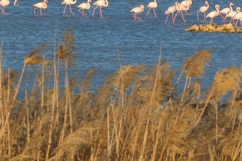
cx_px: 329
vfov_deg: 1.0
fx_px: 8805
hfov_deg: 1.6
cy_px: -6
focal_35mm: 1310
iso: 400
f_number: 11
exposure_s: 1/500
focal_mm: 200
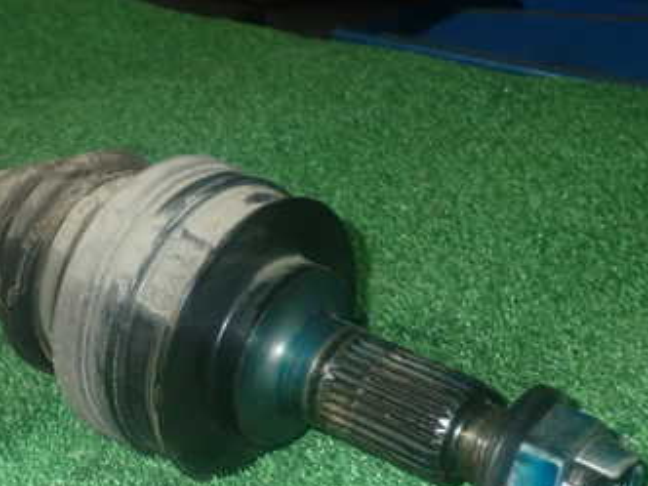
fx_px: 1217
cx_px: 109
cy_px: 281
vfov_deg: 22.6
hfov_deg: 29.0
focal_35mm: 65
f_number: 7.1
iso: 500
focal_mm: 6.37
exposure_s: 1/40
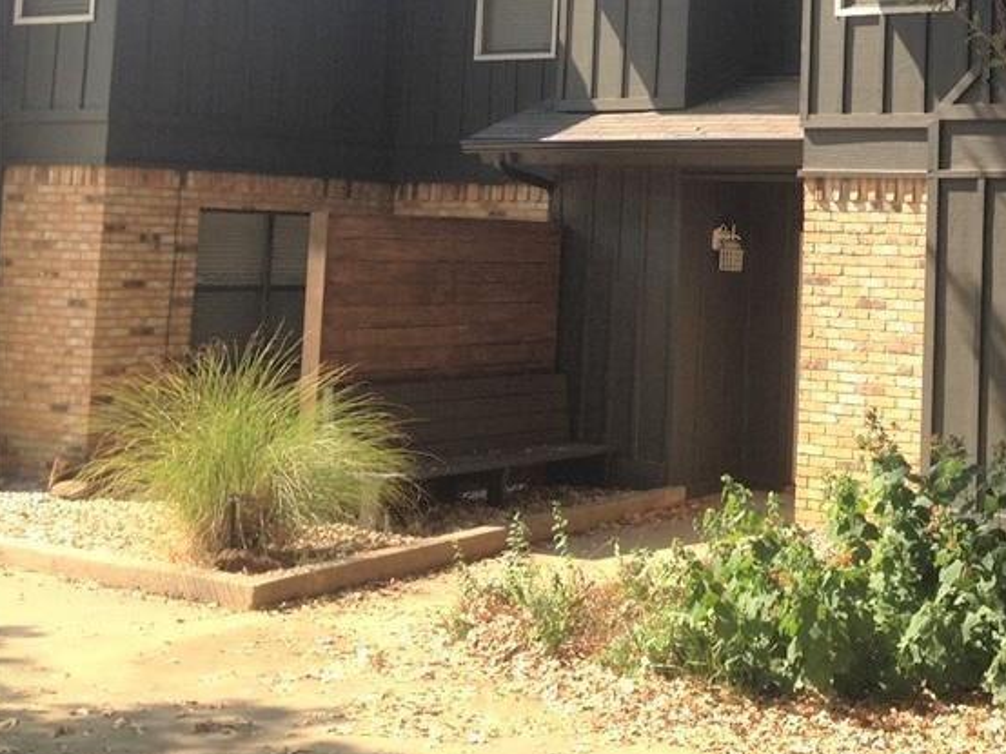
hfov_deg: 30.2
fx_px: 1772
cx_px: 924
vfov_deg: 23.5
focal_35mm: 61
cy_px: 113
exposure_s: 1/480
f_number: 2.4
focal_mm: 4.12
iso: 50
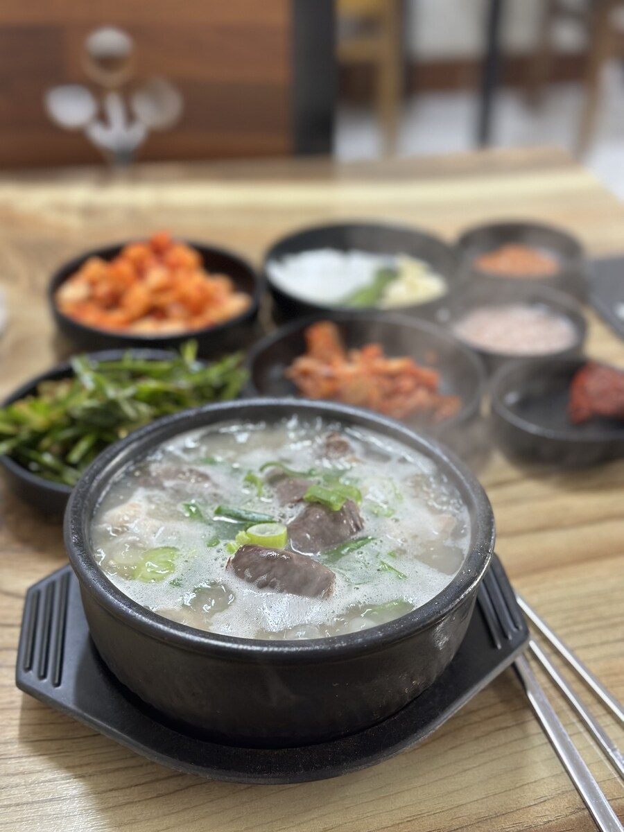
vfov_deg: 39.7
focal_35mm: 48
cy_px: 416
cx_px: 312
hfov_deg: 30.3
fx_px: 1154
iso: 200
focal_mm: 6.86
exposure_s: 1/60
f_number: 1.78
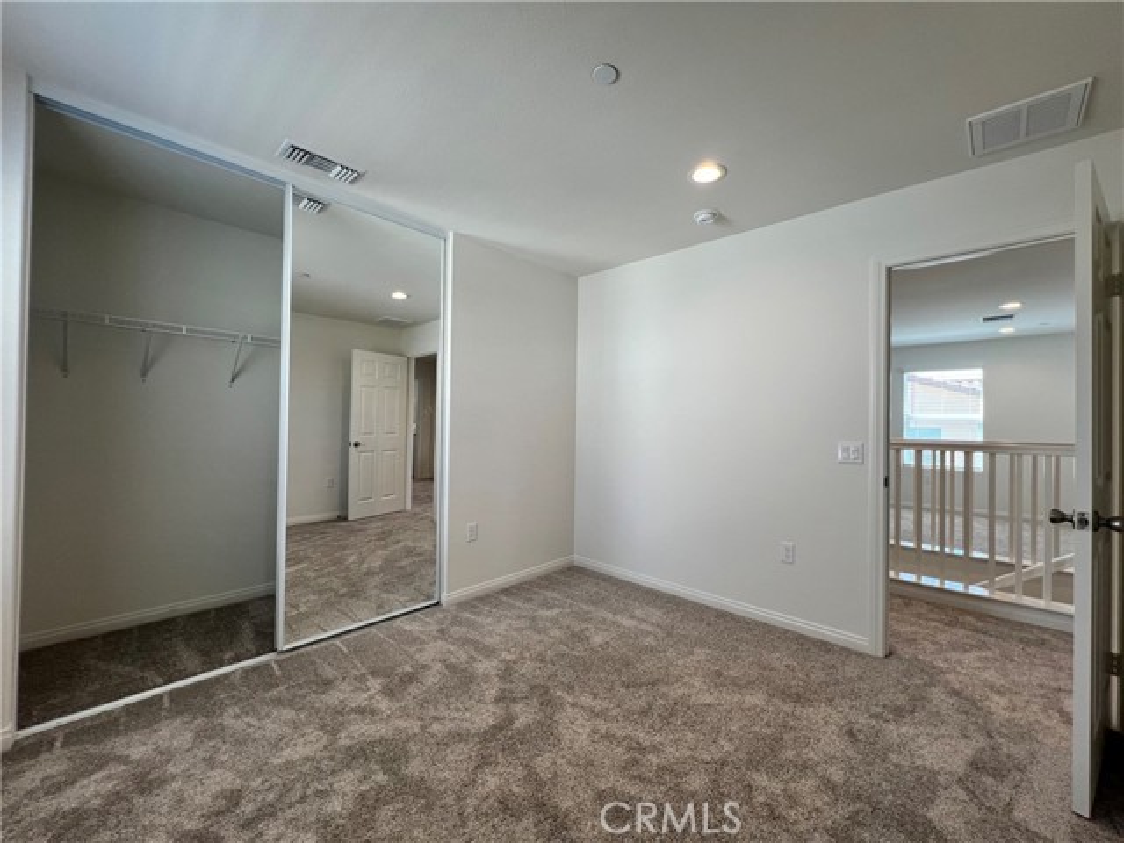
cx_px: 562
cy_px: 422
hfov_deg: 106.2
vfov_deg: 89.9
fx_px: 422
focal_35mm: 13
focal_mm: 1.57
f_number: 1.8
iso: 64
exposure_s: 1/120
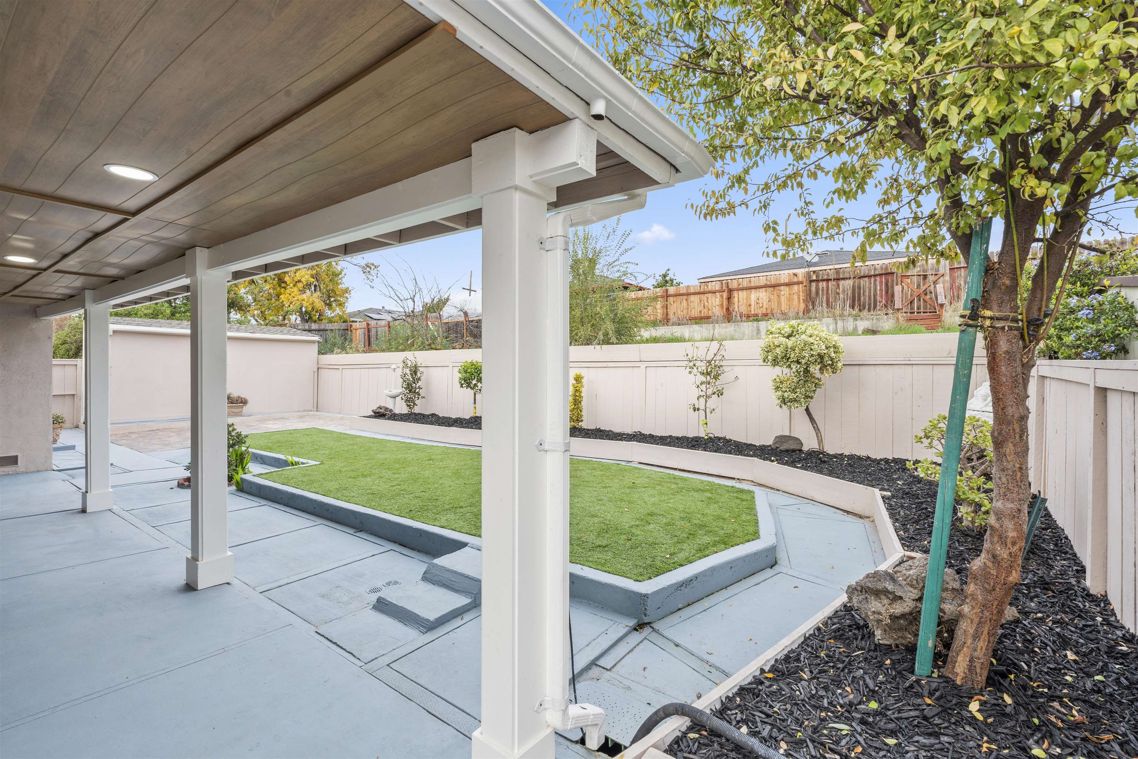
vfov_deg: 73.7
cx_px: 569
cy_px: 380
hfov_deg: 96.7
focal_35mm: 16
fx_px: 506
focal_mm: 16
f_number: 11
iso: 100
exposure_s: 1/10
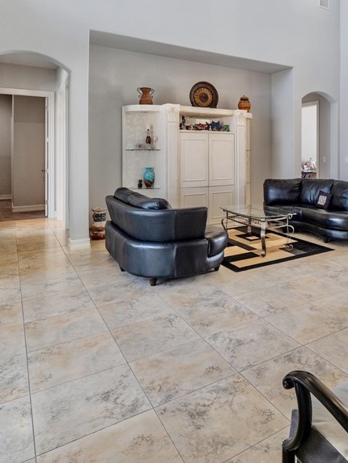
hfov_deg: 51.2
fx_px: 335
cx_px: 282
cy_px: 166
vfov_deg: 68.0
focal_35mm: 25
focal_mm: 7
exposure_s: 1/10
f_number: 7.1
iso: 200
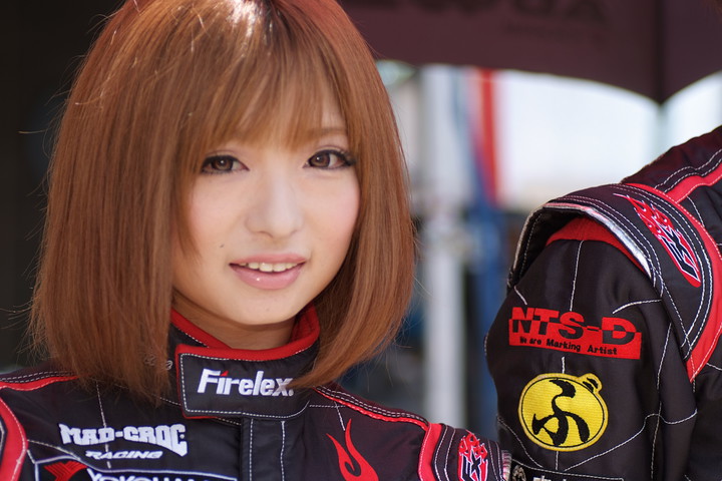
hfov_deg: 15.2
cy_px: 240
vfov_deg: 10.2
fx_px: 2707
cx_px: 361
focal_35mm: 135
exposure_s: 1/500
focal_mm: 90
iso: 100
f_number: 3
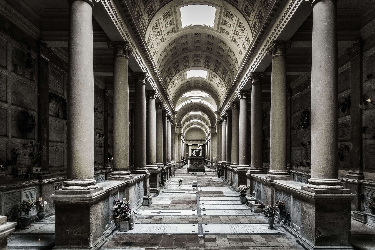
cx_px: 188
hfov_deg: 73.7
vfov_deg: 53.1
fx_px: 250
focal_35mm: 24
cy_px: 125
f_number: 4
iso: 1800
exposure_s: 1/25
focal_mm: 24
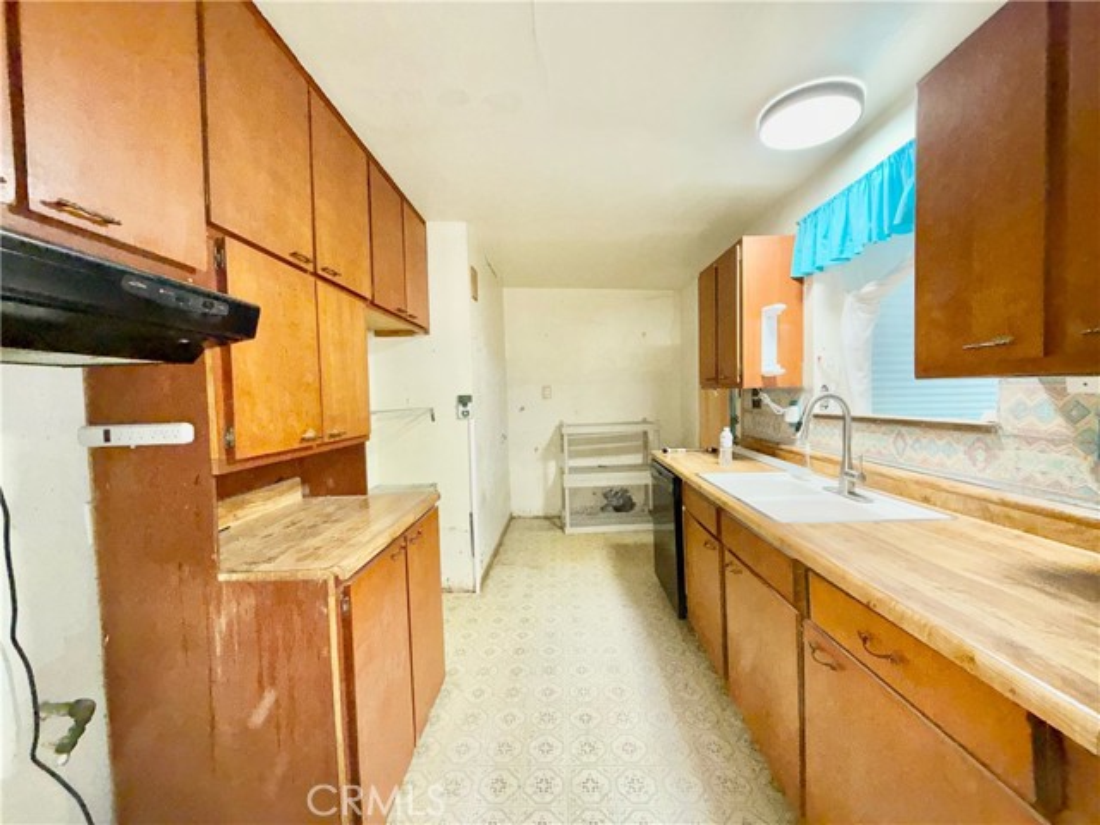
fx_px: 445
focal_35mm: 14
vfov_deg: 85.7
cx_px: 550
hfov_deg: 102.1
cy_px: 412
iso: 500
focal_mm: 2.22
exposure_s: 1/60
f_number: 2.2
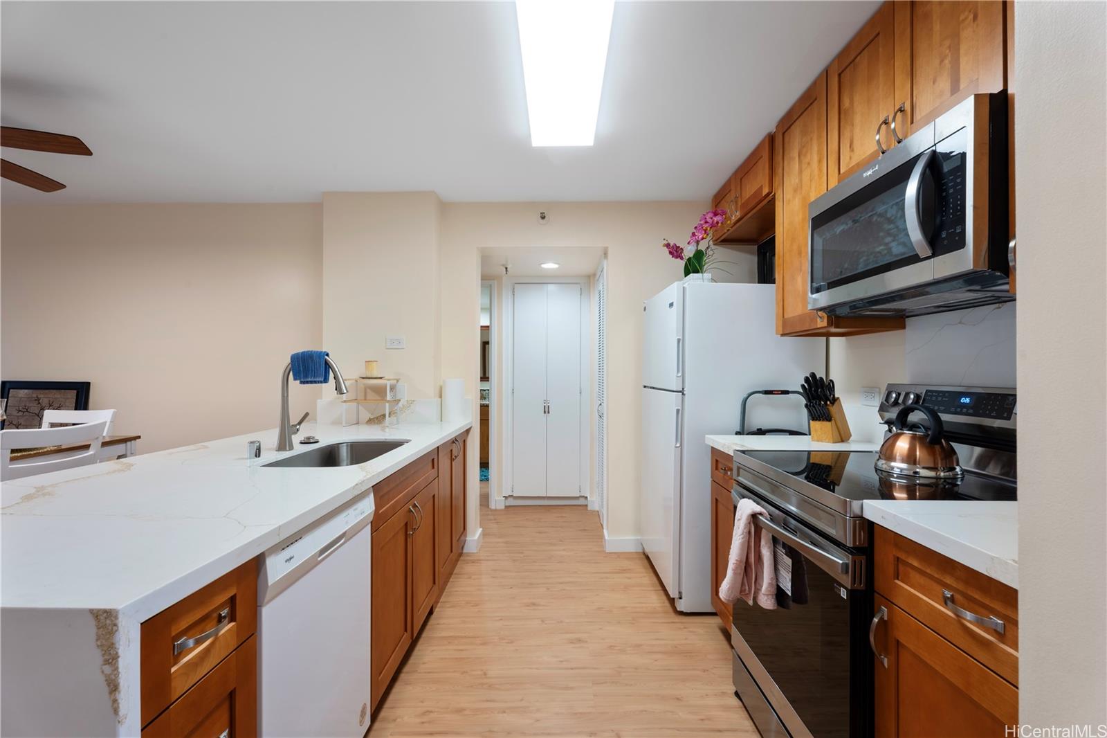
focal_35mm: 16
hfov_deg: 96.7
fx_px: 492
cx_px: 554
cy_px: 369
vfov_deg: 73.7
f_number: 11
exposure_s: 1/25
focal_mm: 16
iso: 100
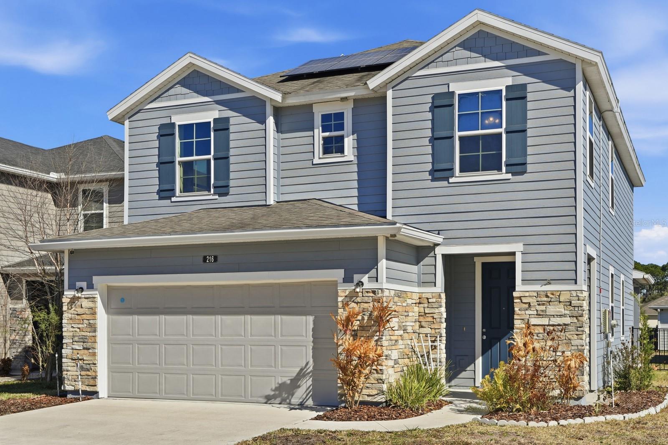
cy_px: 222
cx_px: 334
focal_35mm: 43
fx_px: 798
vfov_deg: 31.2
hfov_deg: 45.4
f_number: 4
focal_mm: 29
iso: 125
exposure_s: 1/8000
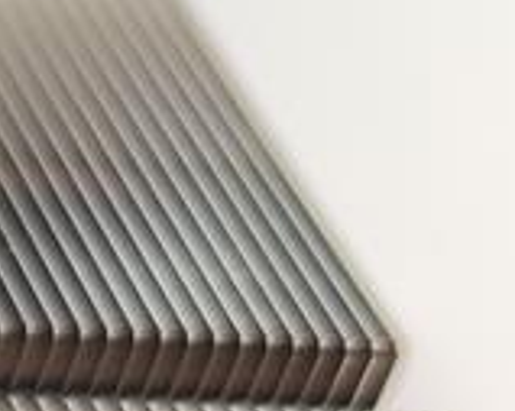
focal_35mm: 184
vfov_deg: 8.0
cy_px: 833
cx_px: -1096
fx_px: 2803
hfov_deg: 8.5
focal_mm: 6.78
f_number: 1.85
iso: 56
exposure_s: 1/50
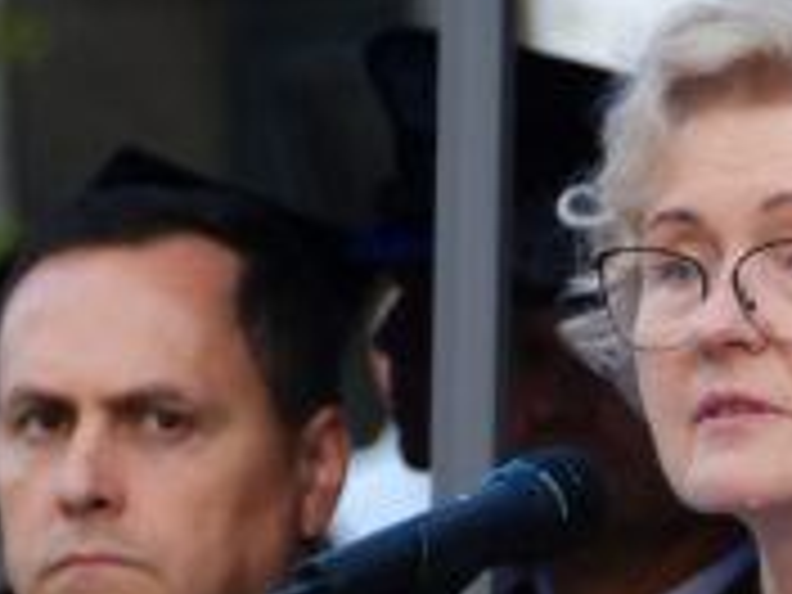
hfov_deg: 2.4
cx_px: -9
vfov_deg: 1.8
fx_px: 18807
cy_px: 576
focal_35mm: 822
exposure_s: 1/100
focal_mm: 103.7
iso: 250
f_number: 4
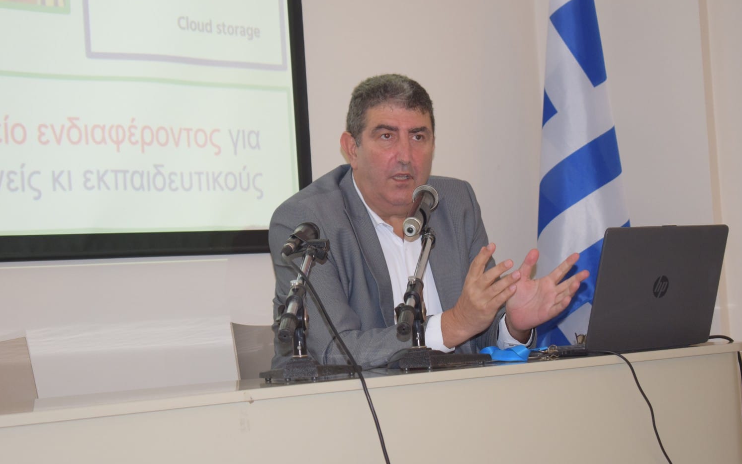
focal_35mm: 85
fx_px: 1709
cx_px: 372
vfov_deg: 15.5
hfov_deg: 24.5
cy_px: 237
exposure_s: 1/60
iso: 1400
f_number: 5.6
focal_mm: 55
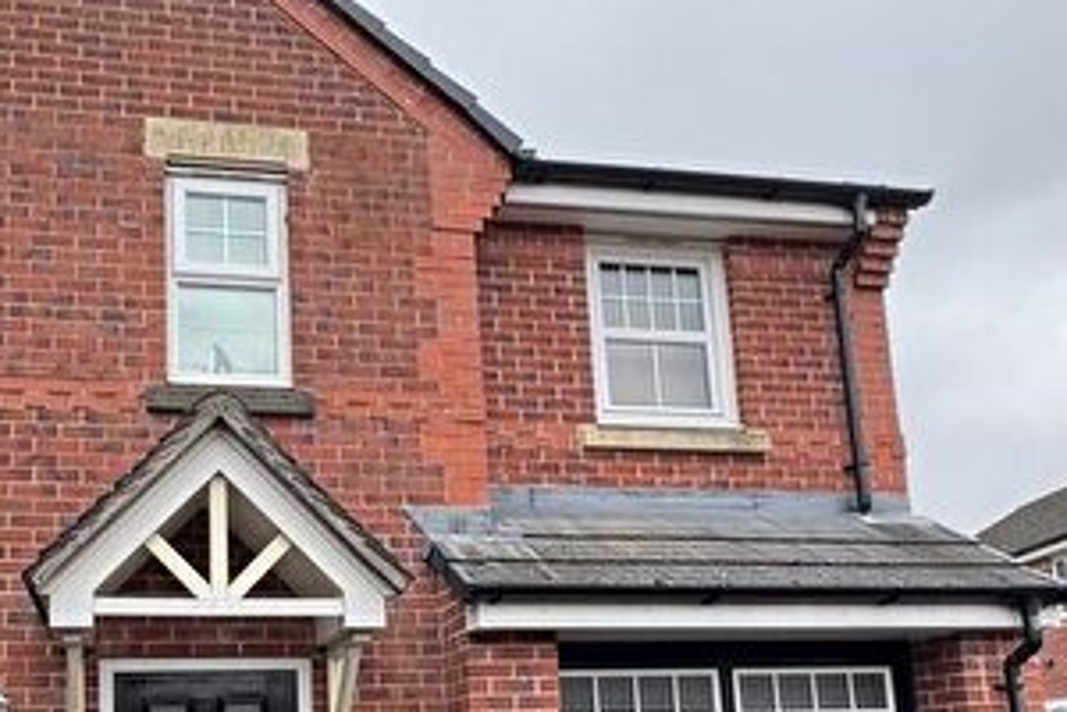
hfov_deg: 53.3
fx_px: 1008
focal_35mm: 34
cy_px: 639
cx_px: 267
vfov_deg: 36.5
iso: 64
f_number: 2.2
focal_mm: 2.22
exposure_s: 1/99
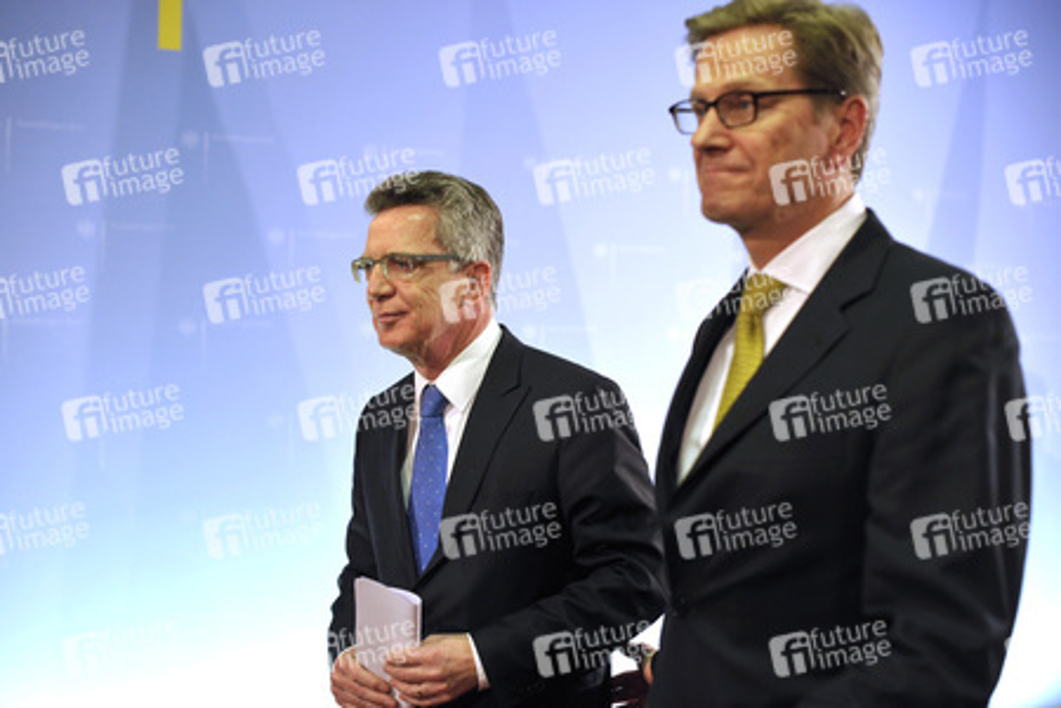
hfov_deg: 39.6
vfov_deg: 27.0
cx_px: 530
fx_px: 1473
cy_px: 354
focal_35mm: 50
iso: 1250
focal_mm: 50
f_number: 3.2
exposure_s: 1/320
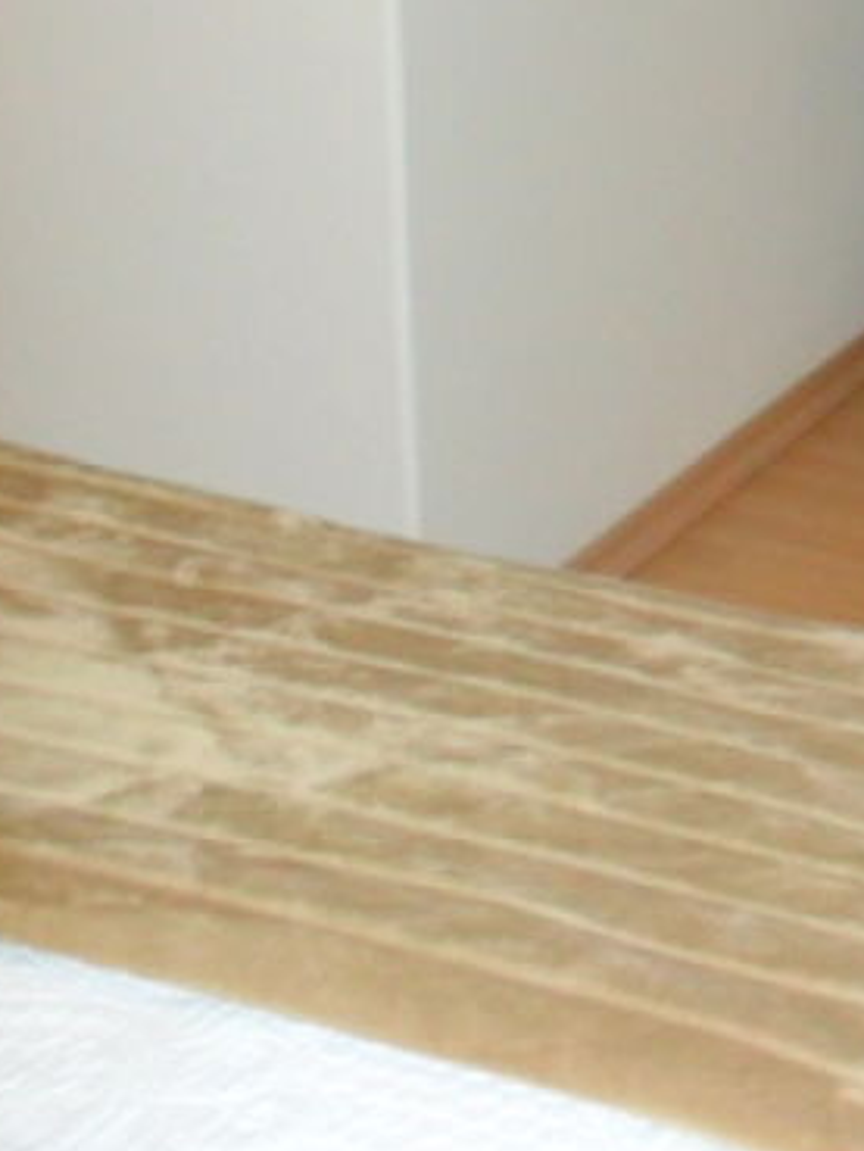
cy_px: -284
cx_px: 1076
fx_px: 3027
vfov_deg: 20.0
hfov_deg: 15.6
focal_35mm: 91
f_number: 3
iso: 200
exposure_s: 1/45
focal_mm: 6.3
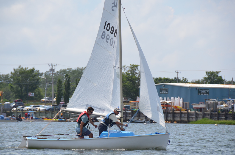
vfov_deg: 5.4
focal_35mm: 255
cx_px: 118
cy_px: 78
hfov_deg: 8.1
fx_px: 1661
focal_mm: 170
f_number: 7.1
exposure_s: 1/800
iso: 200
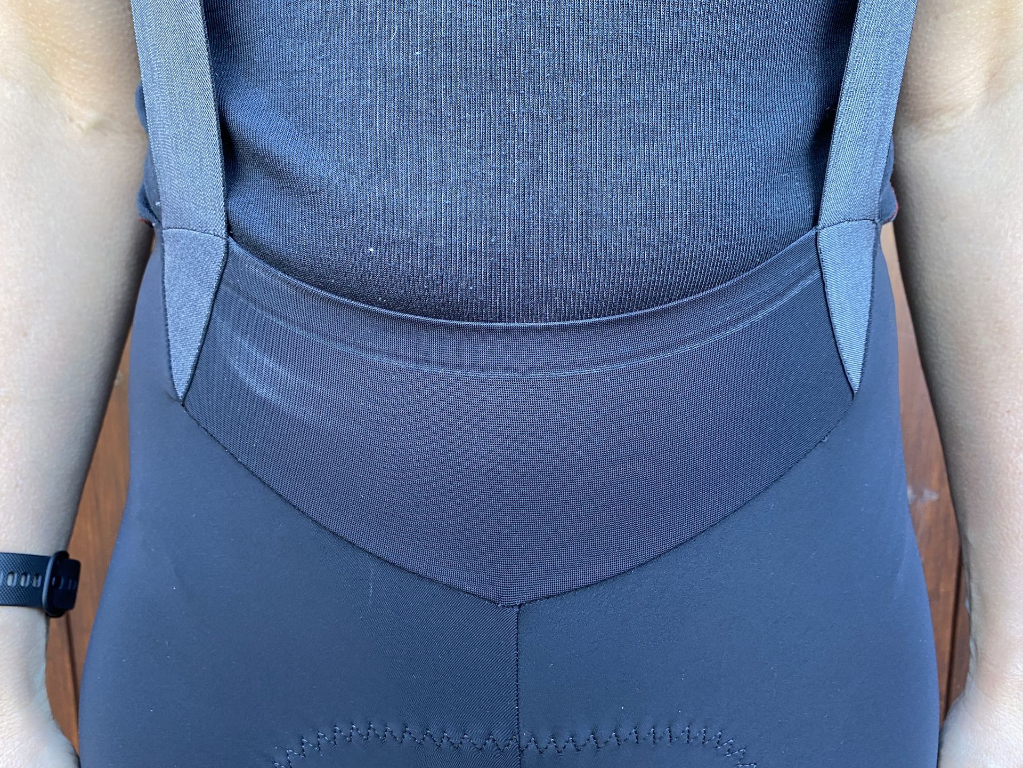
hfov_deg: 67.3
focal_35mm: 26
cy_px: 384
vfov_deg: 53.1
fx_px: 768
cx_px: 512
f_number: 1.8
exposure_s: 1/60
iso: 125
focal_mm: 4.25
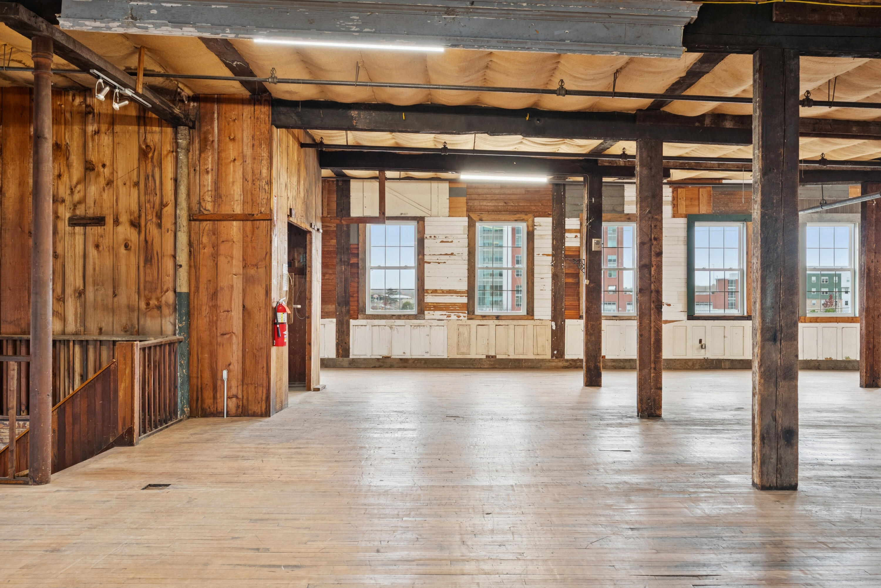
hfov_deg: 61.1
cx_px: 440
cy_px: 294
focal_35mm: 30
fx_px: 747
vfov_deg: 43.0
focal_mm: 30.5
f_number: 7.1
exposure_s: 1/13
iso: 320
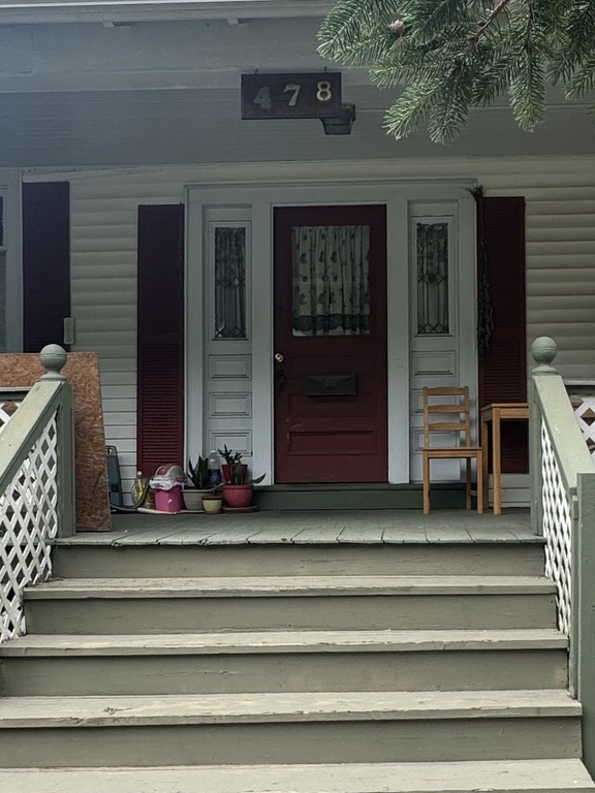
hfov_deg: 34.2
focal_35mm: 42
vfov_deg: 44.6
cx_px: 373
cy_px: 466
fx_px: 963
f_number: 2.2
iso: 40
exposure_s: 1/383
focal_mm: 2.22
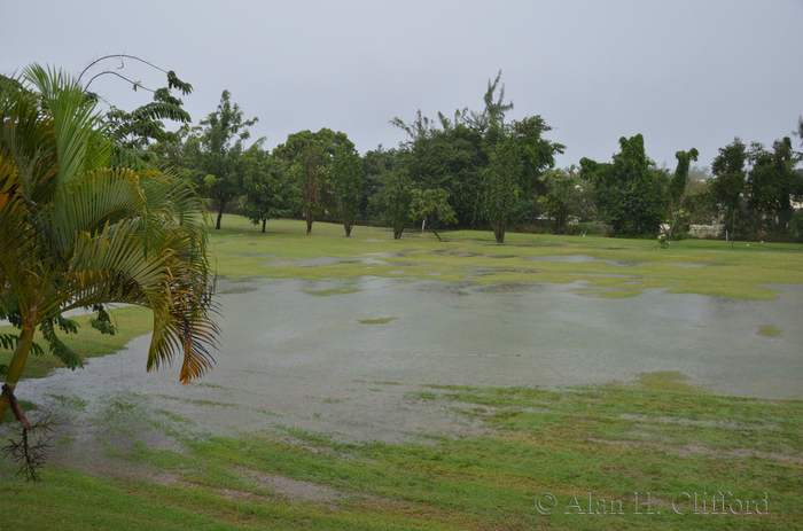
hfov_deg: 53.2
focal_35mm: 36
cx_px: 402
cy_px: 266
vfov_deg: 36.7
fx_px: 801
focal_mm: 24
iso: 900
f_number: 3.8
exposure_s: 1/500
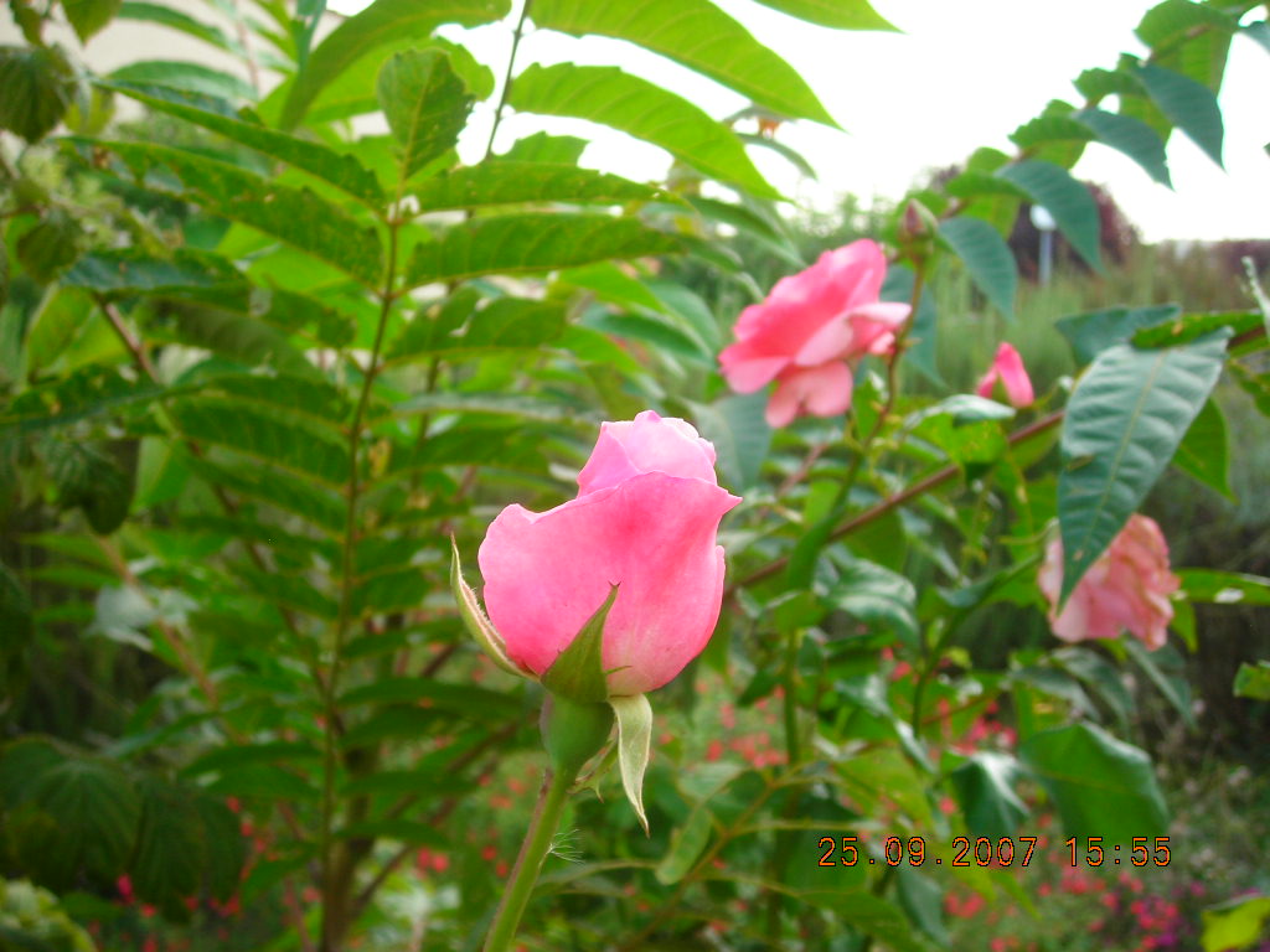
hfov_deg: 45.8
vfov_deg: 35.1
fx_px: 1504
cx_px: 635
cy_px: 476
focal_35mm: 41
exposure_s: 1/112
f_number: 3.3
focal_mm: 6.8
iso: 50
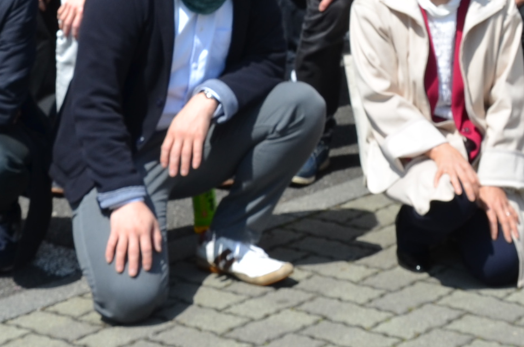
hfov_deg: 14.7
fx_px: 2019
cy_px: -217
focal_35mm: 139
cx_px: 453
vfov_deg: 9.5
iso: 100
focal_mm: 24
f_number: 8
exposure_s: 1/250
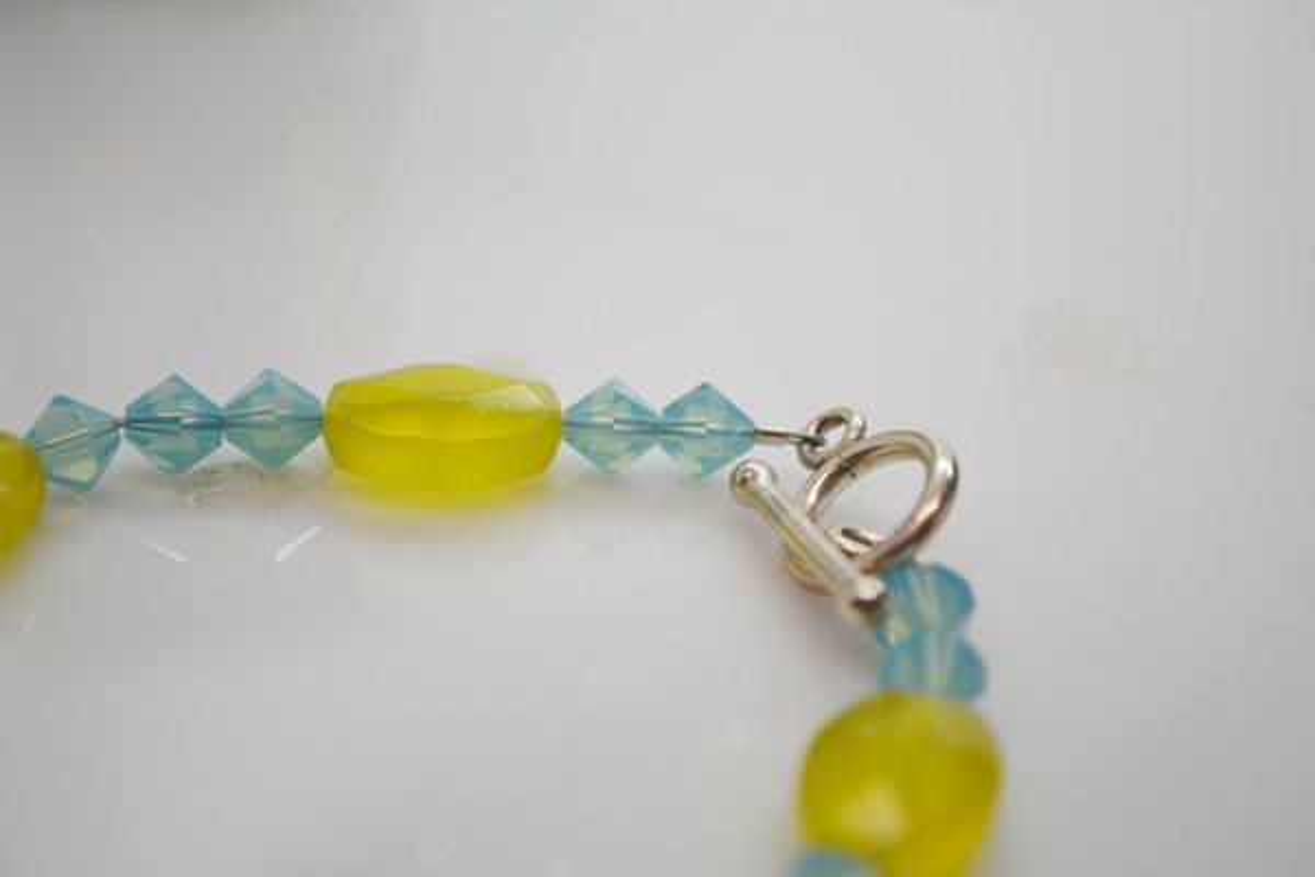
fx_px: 2849
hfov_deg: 26.0
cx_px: 658
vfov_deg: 17.5
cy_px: 438
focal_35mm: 78
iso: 200
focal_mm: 52
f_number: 5.6
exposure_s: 1/125
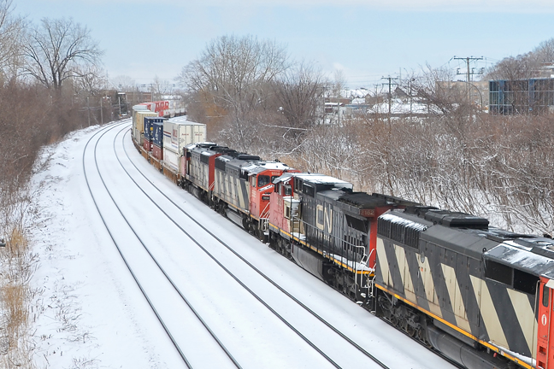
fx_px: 862
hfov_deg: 35.0
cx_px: 408
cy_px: 226
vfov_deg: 24.1
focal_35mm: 56
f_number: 8
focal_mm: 22
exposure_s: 1/800
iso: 200
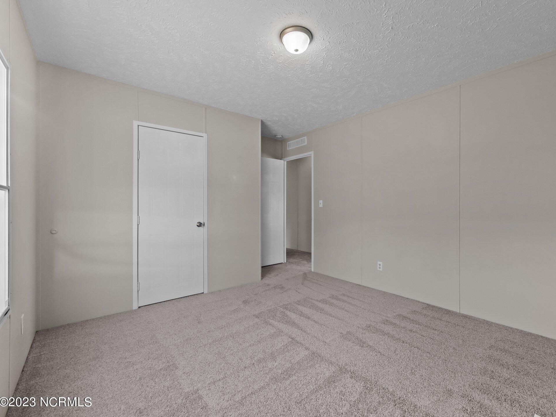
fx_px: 241
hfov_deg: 98.0
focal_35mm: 15
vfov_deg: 81.7
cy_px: 199
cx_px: 295
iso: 400
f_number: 4
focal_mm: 7
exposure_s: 1/20
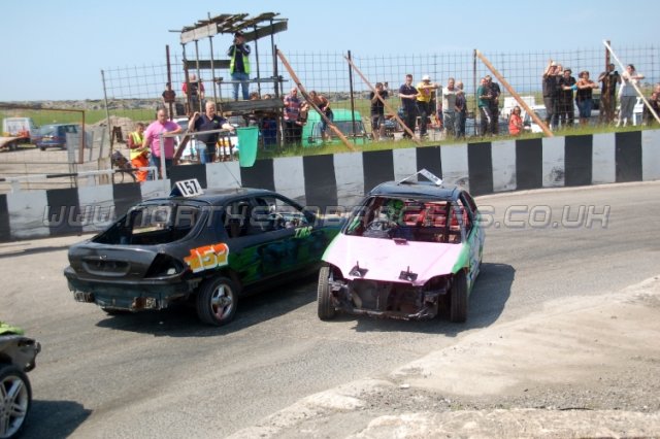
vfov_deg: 28.9
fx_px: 852
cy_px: 220
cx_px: 330
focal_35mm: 46
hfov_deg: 42.3
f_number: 4.5
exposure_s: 1/1000
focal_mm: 31
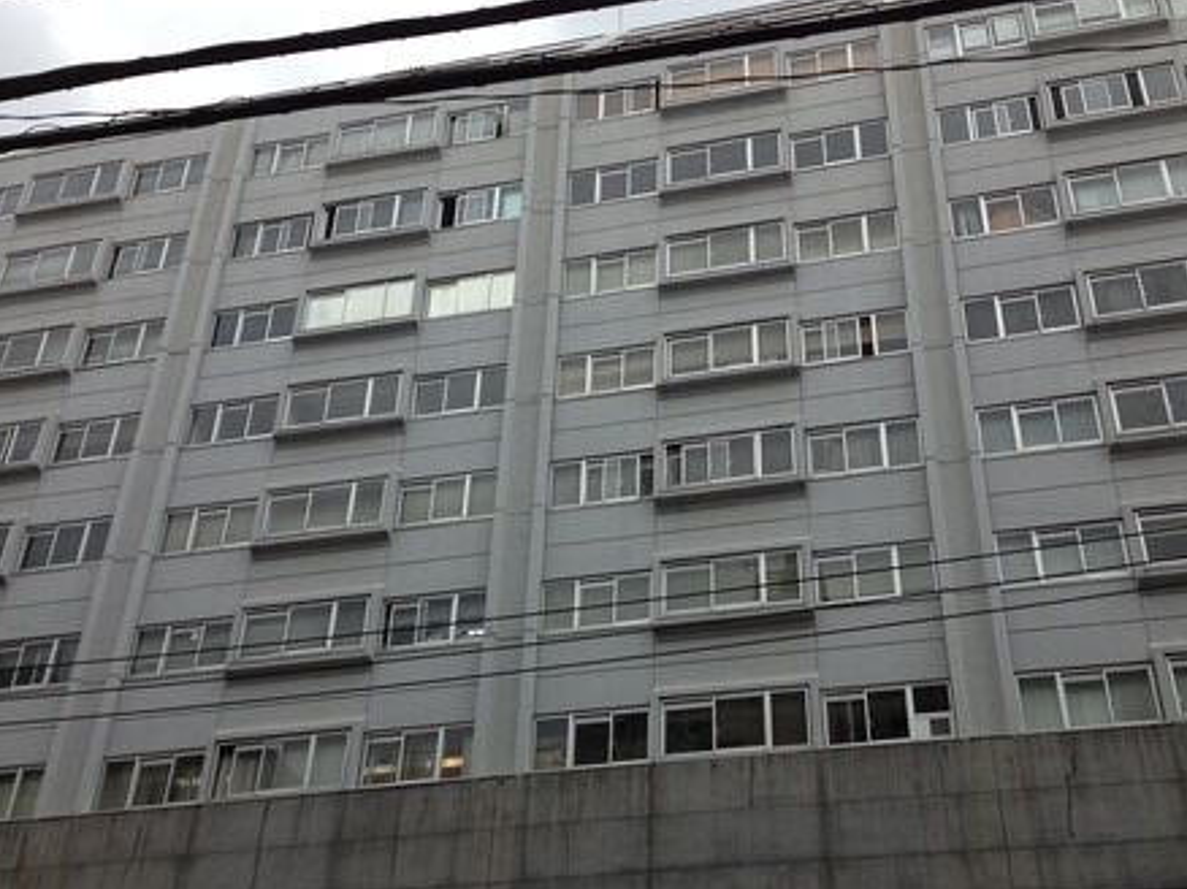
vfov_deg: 30.2
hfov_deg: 39.7
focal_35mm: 48
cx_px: 634
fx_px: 1645
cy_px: 510
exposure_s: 1/531
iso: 50
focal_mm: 4.28
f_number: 2.4
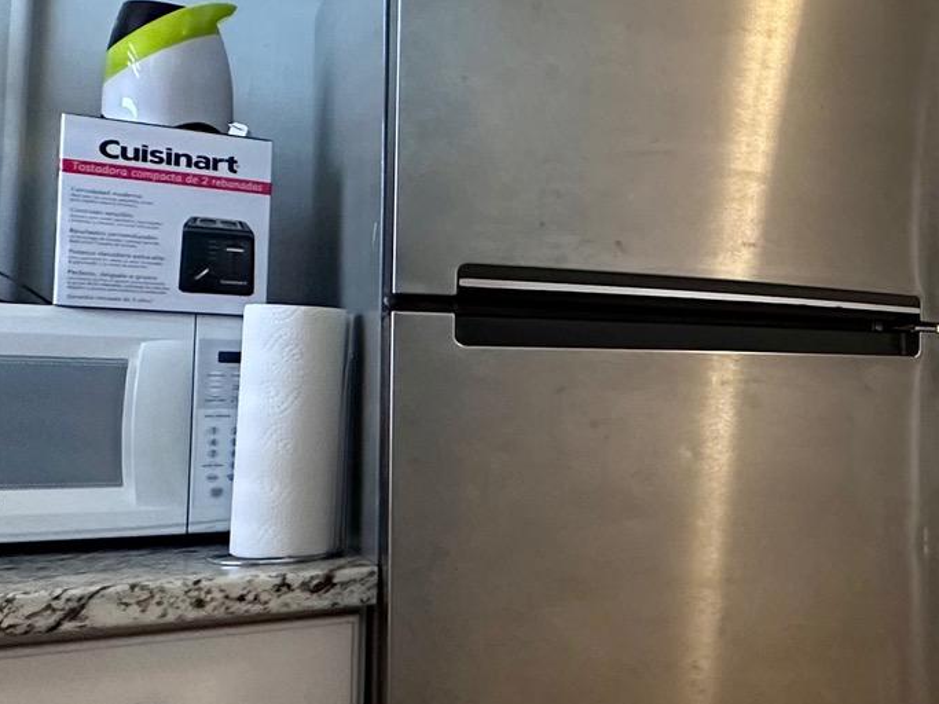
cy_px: 373
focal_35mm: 42
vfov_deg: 34.3
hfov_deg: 37.1
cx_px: 1052
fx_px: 1139
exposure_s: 1/60
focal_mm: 2.22
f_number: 2.2
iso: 400
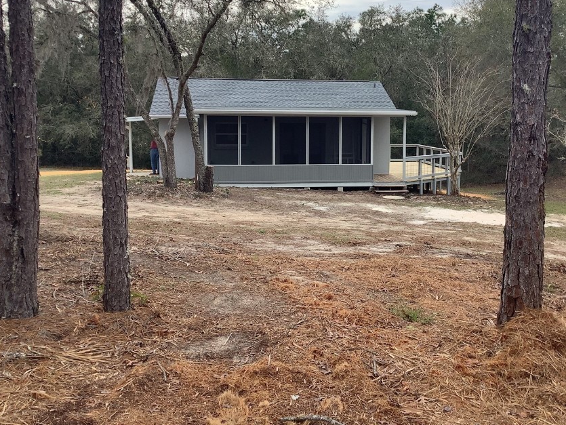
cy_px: 165
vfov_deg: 37.6
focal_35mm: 38
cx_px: 330
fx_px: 622
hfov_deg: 48.8
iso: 25
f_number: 2.4
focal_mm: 3.3
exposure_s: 1/157
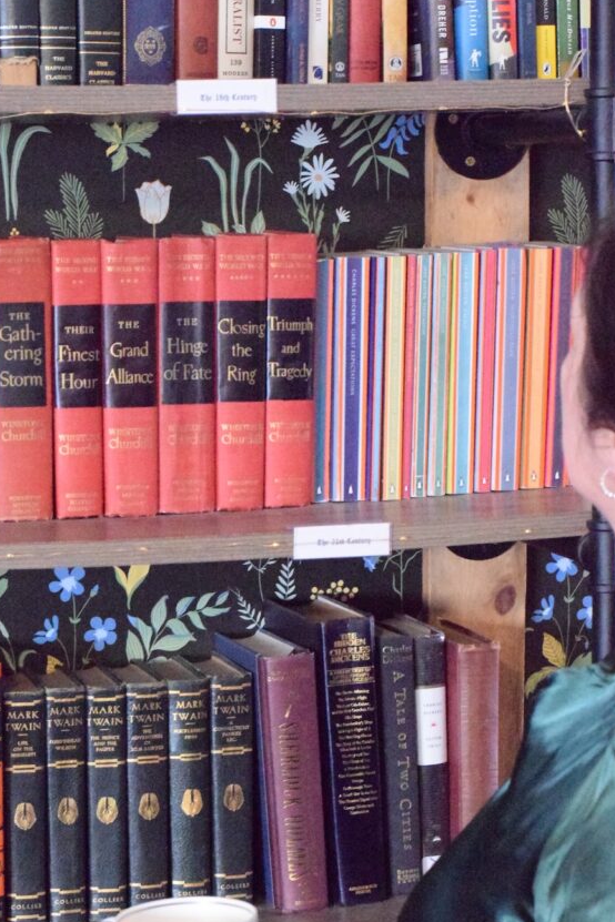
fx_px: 2665
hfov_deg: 13.2
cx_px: 343
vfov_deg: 19.6
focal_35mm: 104
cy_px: 484
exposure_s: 1/80
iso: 25600
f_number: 7.1
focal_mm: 50
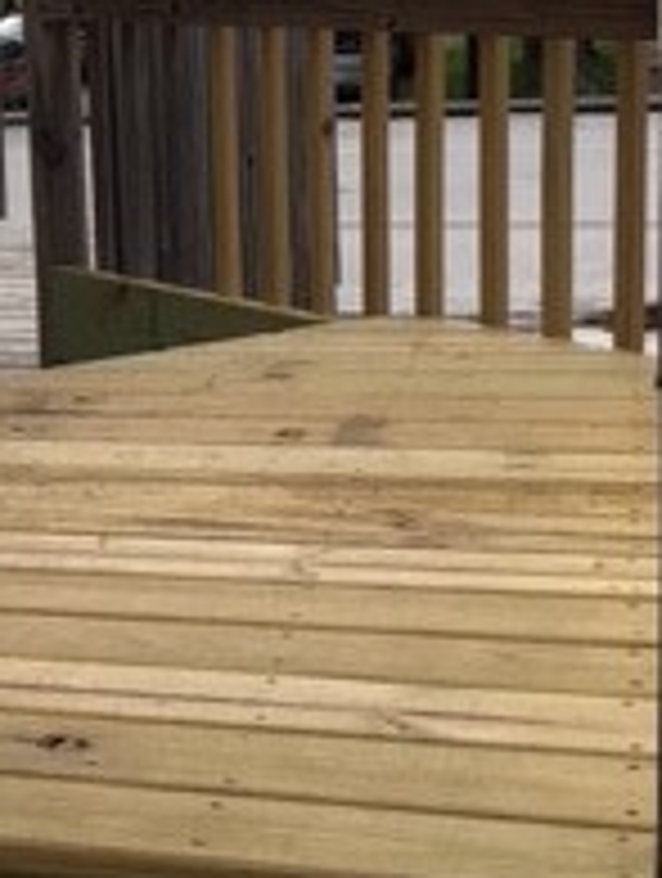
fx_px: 2414
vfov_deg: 20.5
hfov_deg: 14.6
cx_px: -329
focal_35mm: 95
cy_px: 279
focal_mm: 4.15
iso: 25
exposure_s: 1/1241
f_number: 2.2
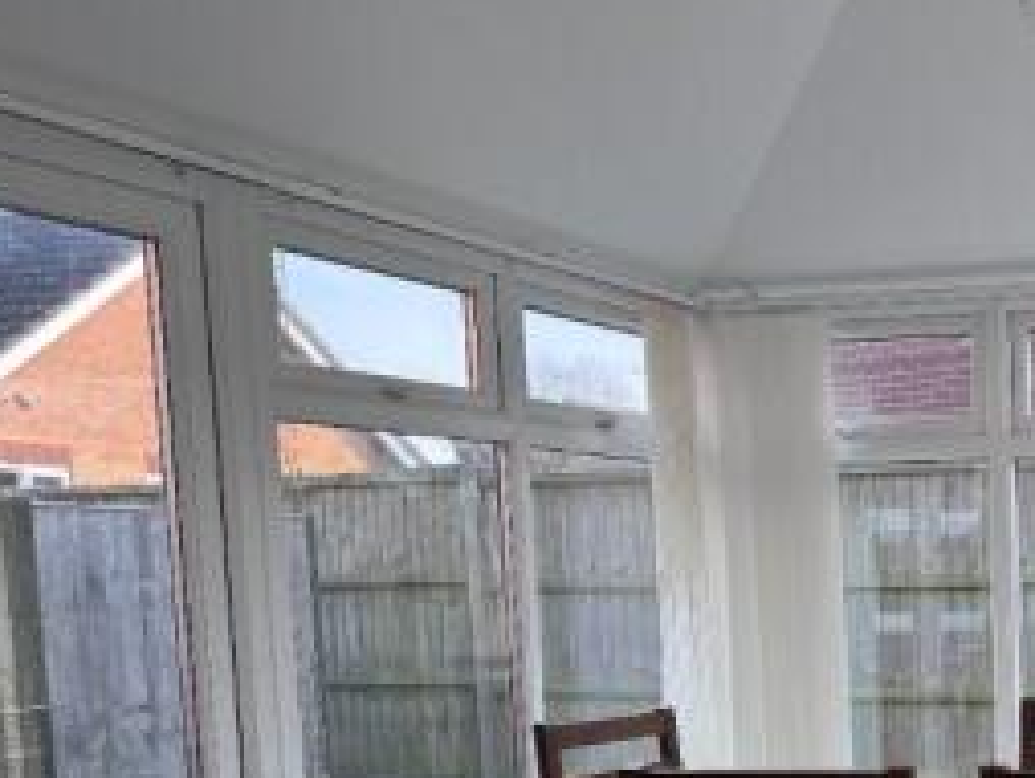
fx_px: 1646
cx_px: 1163
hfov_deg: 30.8
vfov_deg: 25.3
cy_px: 776
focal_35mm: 55
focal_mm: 6.76
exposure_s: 1/514
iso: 80
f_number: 1.78
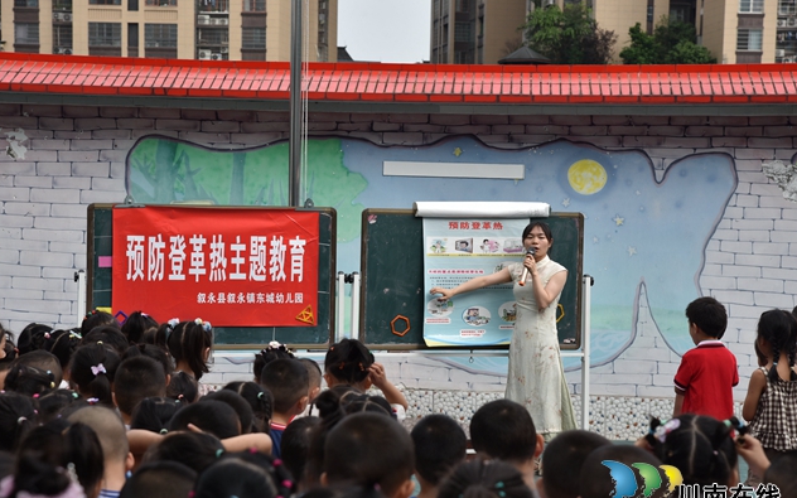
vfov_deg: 13.3
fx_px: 2129
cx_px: 400
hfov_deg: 21.2
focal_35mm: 98
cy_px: 258
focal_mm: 95
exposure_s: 1/320
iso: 250
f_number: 9
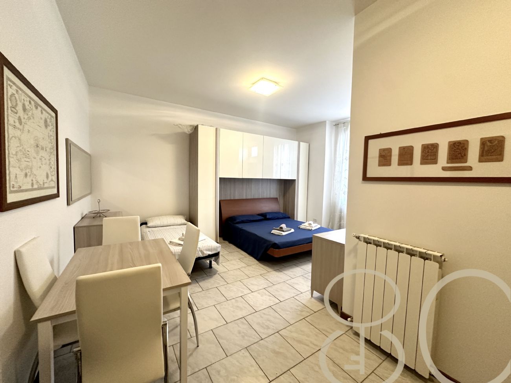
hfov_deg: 102.1
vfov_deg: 85.7
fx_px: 207
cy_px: 192
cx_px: 256
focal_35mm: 14
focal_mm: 2.22
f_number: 2.2
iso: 250
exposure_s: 1/50
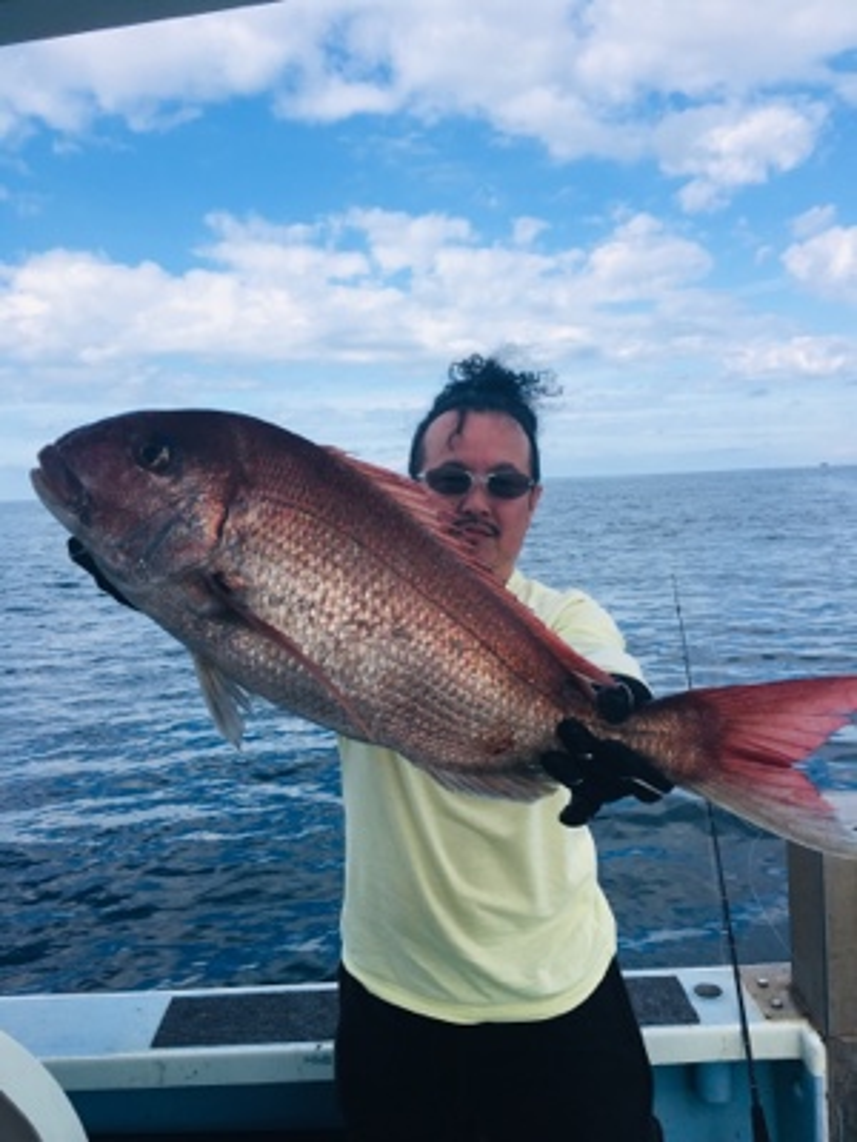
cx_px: 428
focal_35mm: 29
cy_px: 571
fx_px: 957
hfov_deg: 48.2
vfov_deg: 61.7
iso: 25
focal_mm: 4.15
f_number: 2.2
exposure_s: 1/1148
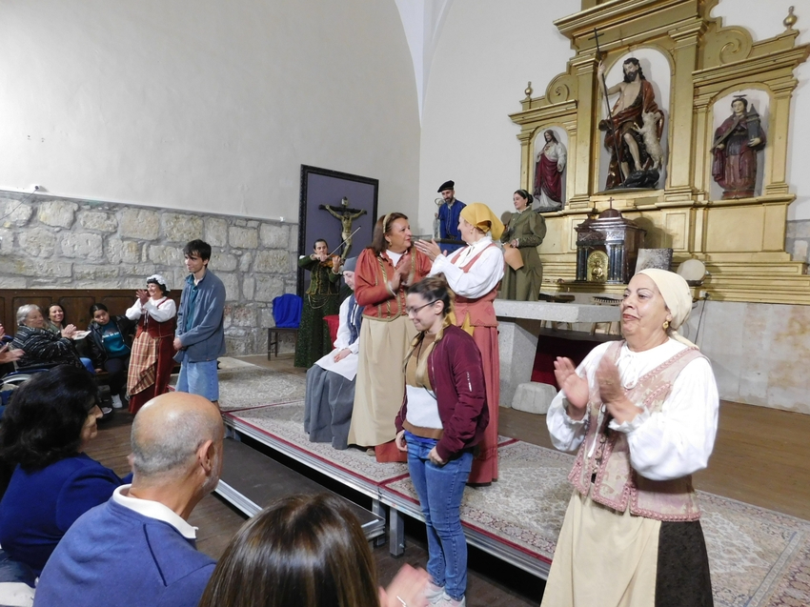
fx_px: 538
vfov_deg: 58.9
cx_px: 405
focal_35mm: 23
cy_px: 304
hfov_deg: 73.9
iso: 280
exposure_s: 1/30
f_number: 3
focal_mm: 4
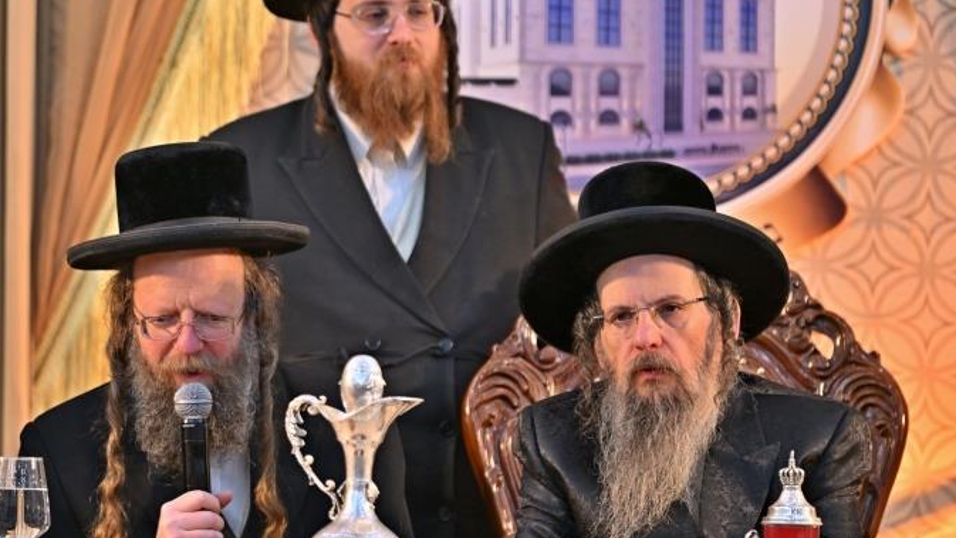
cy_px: 290
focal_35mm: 279
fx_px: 7074
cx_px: 244
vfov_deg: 4.4
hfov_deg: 7.7
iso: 500
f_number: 2.8
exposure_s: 1/250
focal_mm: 175
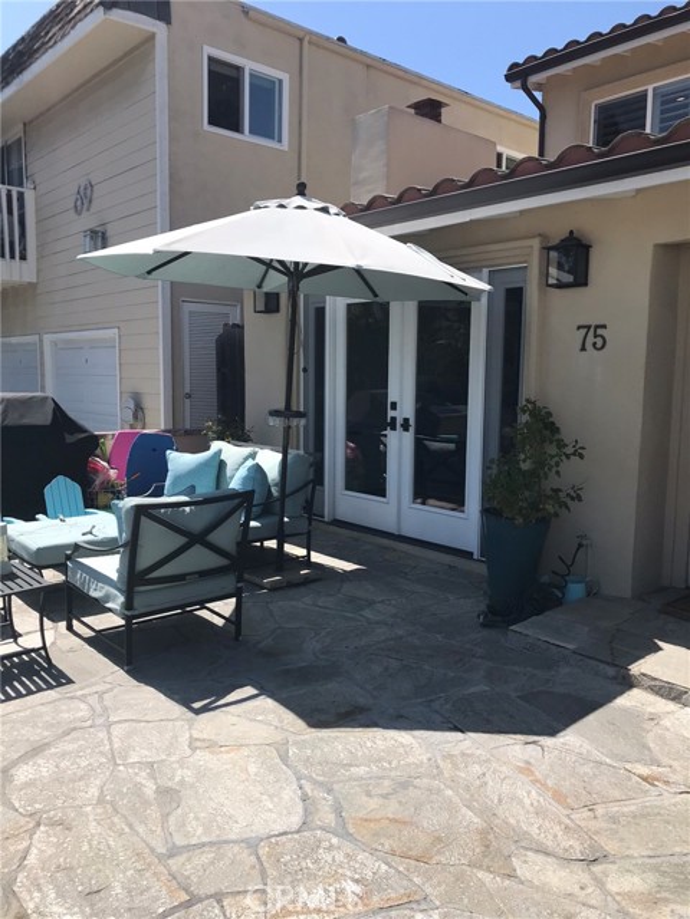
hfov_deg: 49.7
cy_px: 460
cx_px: 345
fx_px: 744
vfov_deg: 63.4
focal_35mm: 28
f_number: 1.8
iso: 20
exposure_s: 1/2907
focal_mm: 3.99
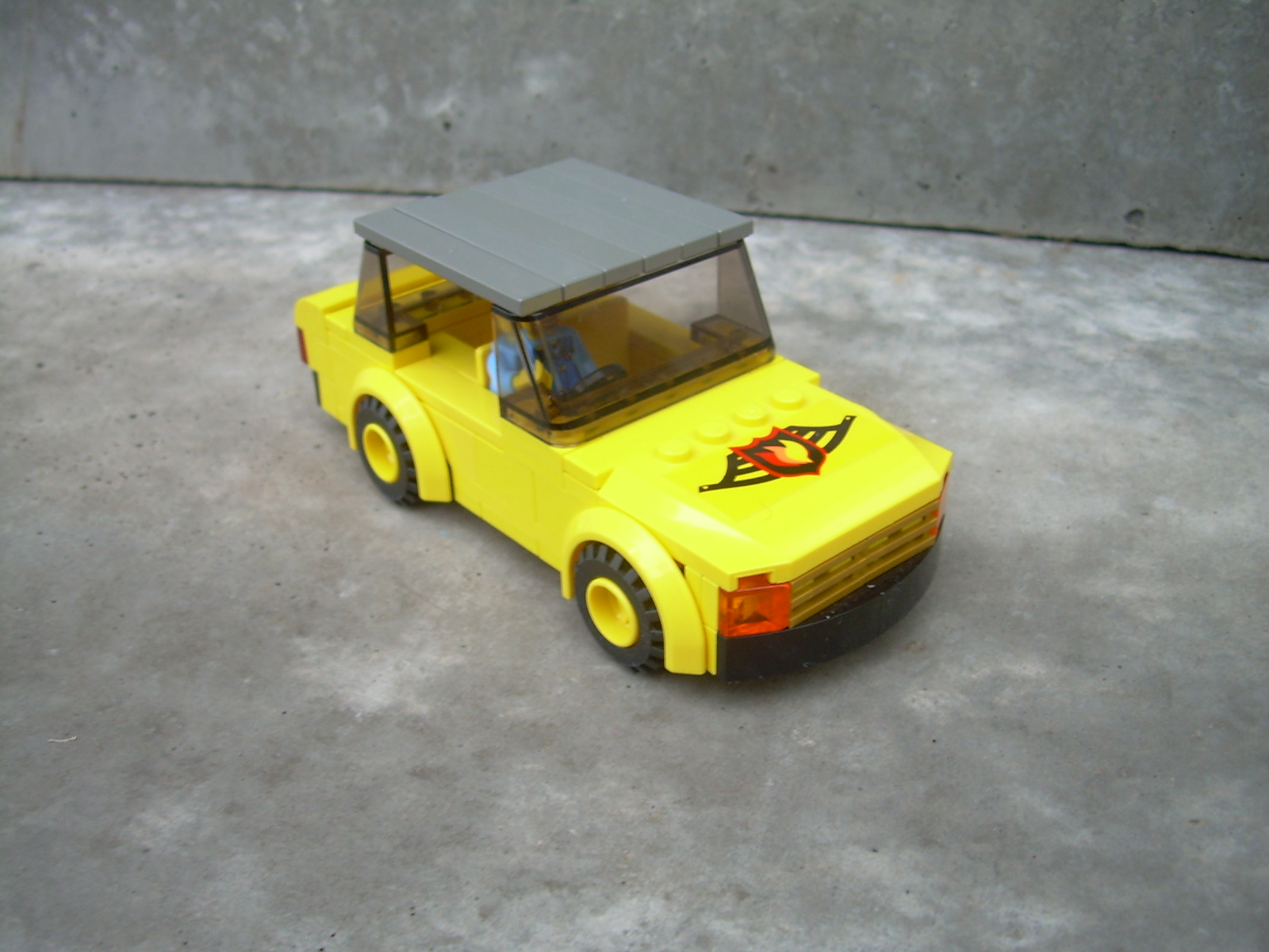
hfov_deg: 49.0
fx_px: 1393
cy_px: 476
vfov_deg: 37.7
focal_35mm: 38
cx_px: 634
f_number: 2.8
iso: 50
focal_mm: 6.3
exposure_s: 1/10.4
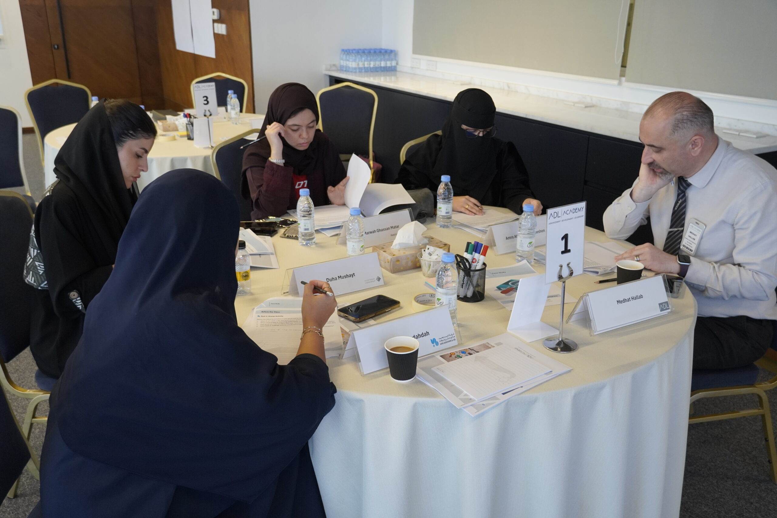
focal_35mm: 33
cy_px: 259
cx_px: 388
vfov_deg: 40.0
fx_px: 712
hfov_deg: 57.2
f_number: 4
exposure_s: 1/160
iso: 1000
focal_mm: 22
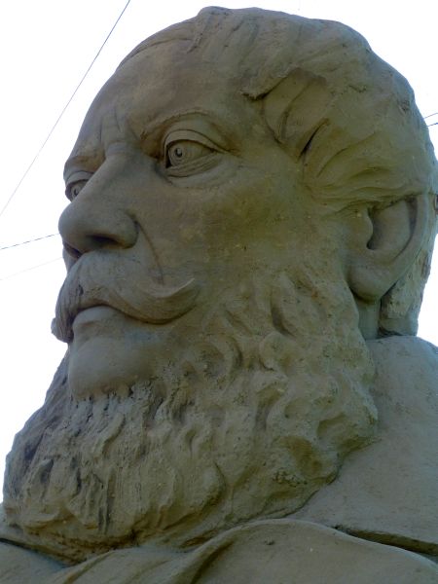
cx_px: 219
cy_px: 292
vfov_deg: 29.8
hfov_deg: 22.6
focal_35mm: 65
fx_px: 1097
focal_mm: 11
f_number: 4.8
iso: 100
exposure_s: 1/125
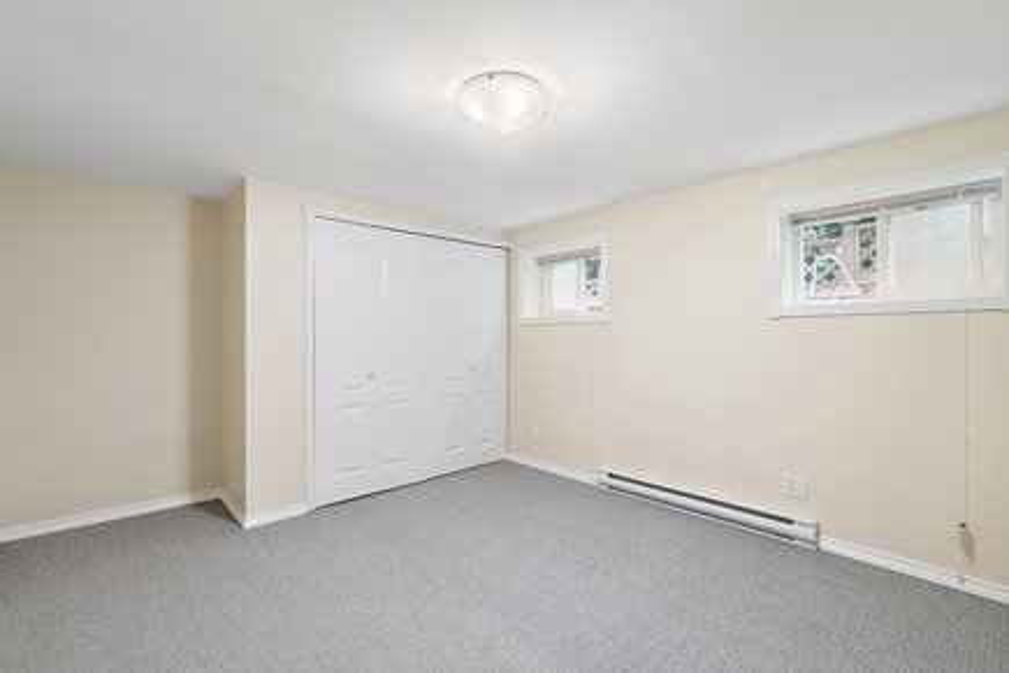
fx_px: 448
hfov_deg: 96.7
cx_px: 504
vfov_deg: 73.7
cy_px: 336
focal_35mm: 16
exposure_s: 1/2
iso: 400
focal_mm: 16
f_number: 7.1
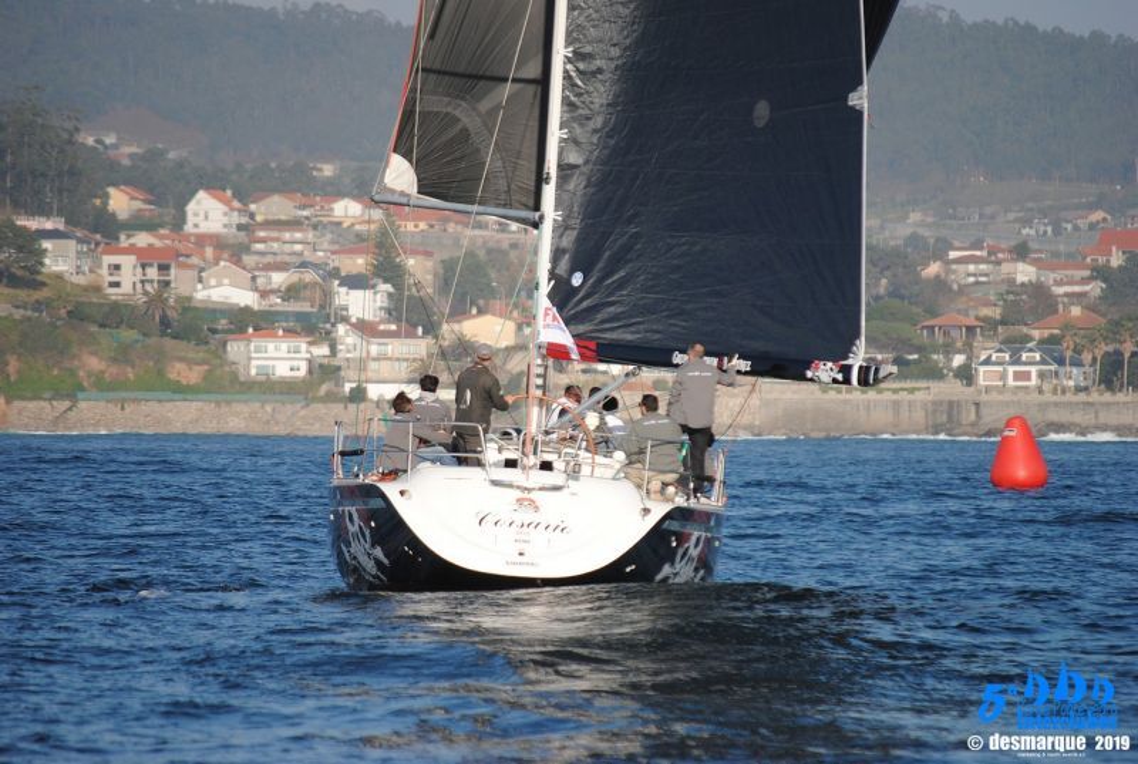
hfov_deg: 6.9
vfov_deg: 4.6
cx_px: 569
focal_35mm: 300
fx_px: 9503
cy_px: 382
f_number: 5.6
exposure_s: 1/1000
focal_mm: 200
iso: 200
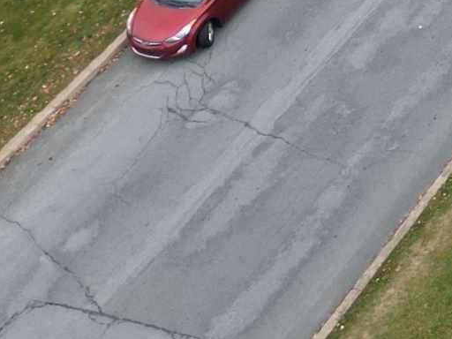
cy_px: -627
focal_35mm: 144
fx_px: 1880
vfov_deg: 8.8
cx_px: 1327
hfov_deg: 10.3
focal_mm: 6.72
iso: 100
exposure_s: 1/400
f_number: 1.7
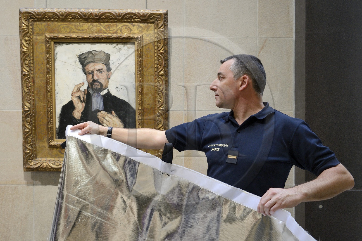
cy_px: 120
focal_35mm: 32
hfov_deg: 58.7
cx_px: 181
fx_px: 322
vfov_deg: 41.1
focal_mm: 32
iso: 1600
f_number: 4.5
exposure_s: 1/30
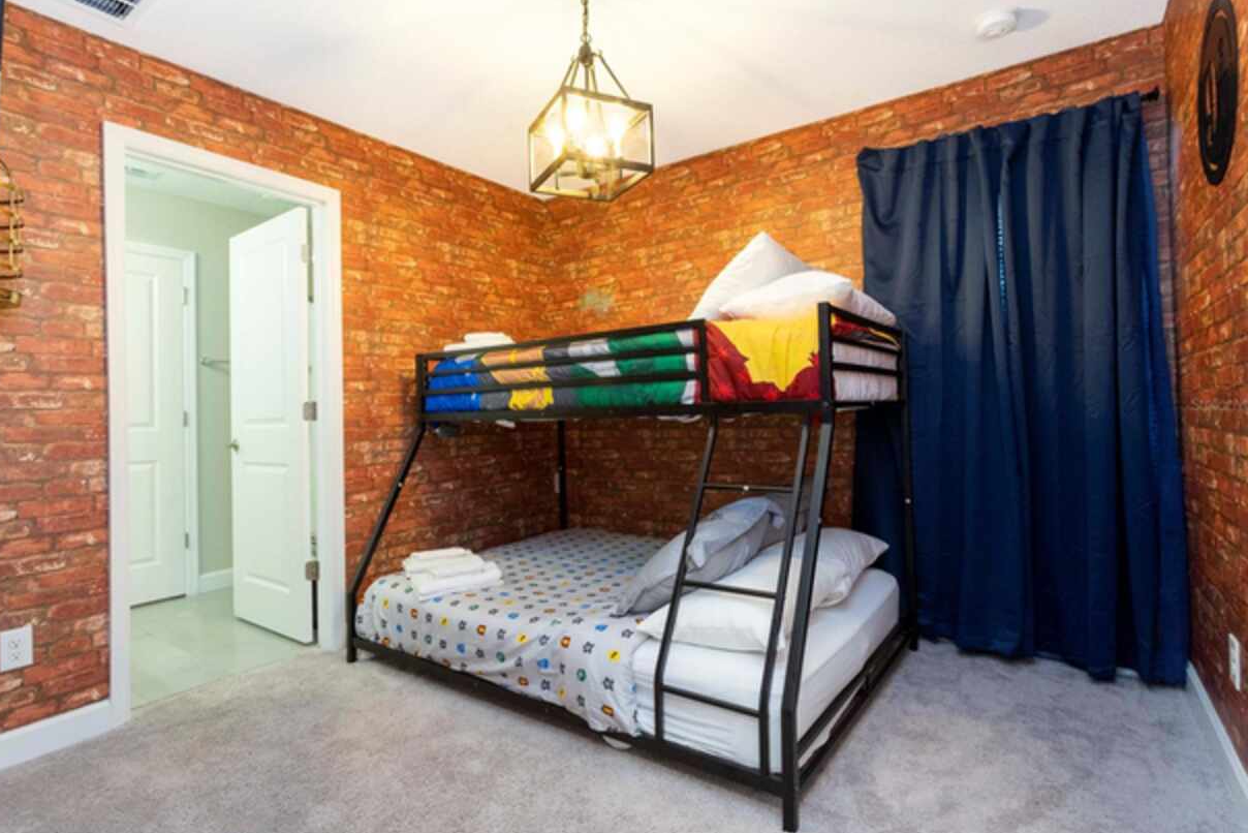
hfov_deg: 90.0
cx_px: 603
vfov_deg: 67.4
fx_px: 624
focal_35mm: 18
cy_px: 404
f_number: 13
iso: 1000
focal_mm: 17
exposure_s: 1/6
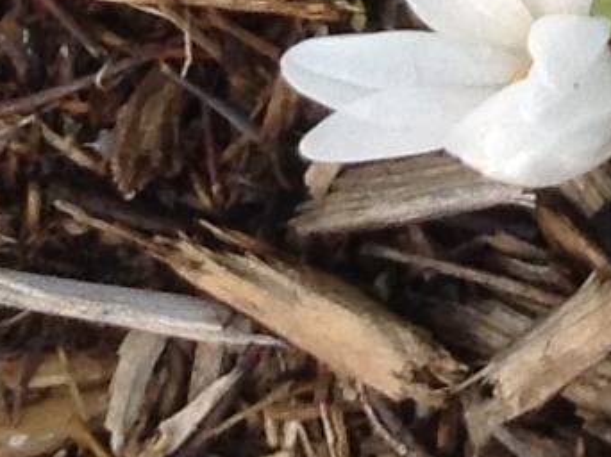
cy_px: -985
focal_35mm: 250
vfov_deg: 5.5
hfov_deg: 7.2
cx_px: 1674
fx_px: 4410
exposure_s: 1/25
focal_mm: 3.3
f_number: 2.4
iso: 40
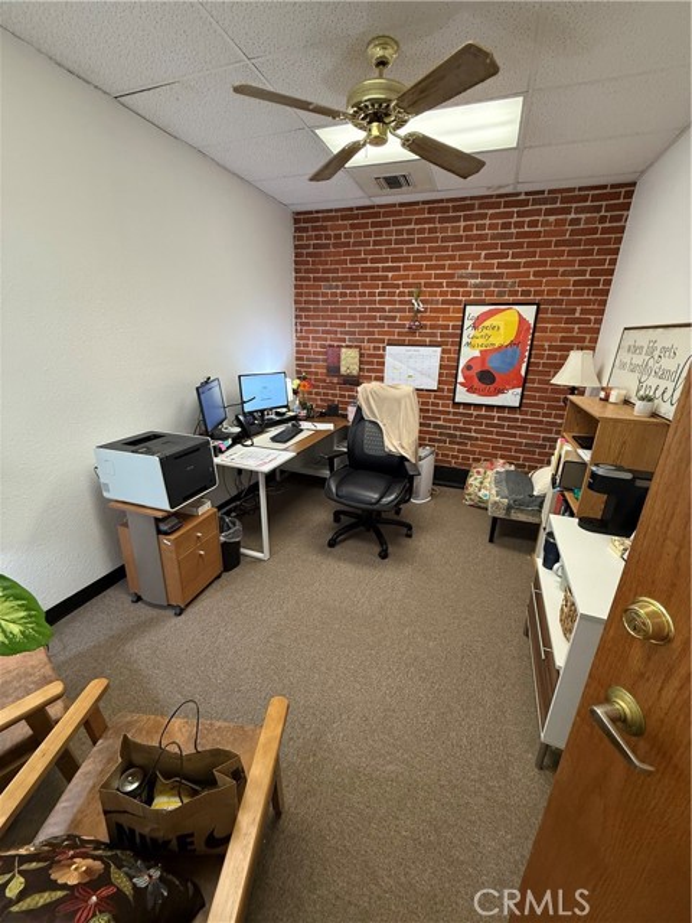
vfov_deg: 102.1
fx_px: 373
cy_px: 462
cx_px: 346
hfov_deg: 85.7
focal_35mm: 14
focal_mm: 2.22
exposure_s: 1/60
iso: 250
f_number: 2.2
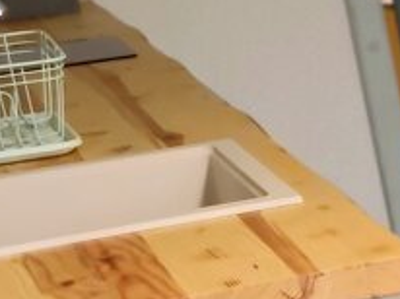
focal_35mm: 161
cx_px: 1097
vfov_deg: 9.1
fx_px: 1858
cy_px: 388
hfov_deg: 10.0
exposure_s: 1/35.6
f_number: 1.65
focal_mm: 6.19
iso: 640
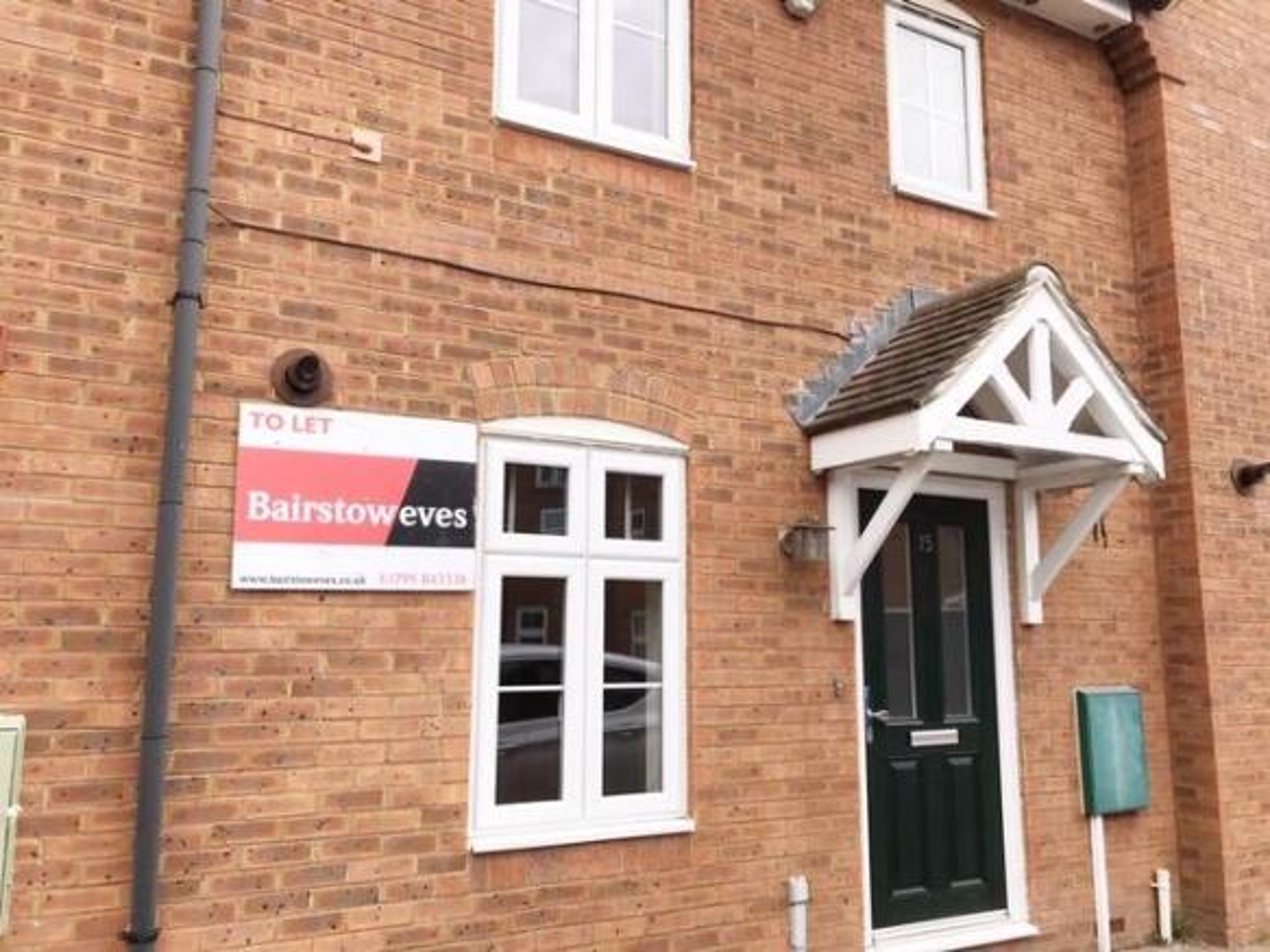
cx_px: 635
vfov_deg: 49.7
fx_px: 1027
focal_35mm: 28
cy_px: 476
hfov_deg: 63.5
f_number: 1.8
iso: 20
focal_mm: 3.99
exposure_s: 1/665
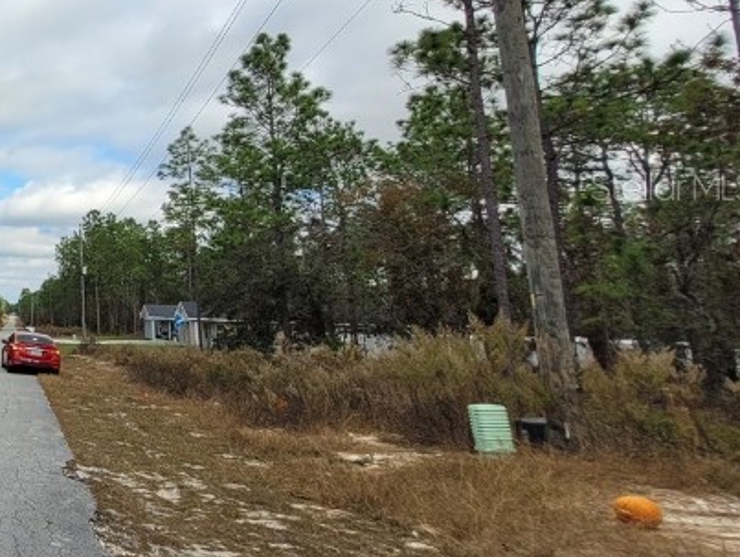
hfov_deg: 38.4
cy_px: 186
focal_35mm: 33
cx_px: -176
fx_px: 706
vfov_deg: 42.4
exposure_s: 1/1157
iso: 40
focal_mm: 1.74
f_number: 2.2
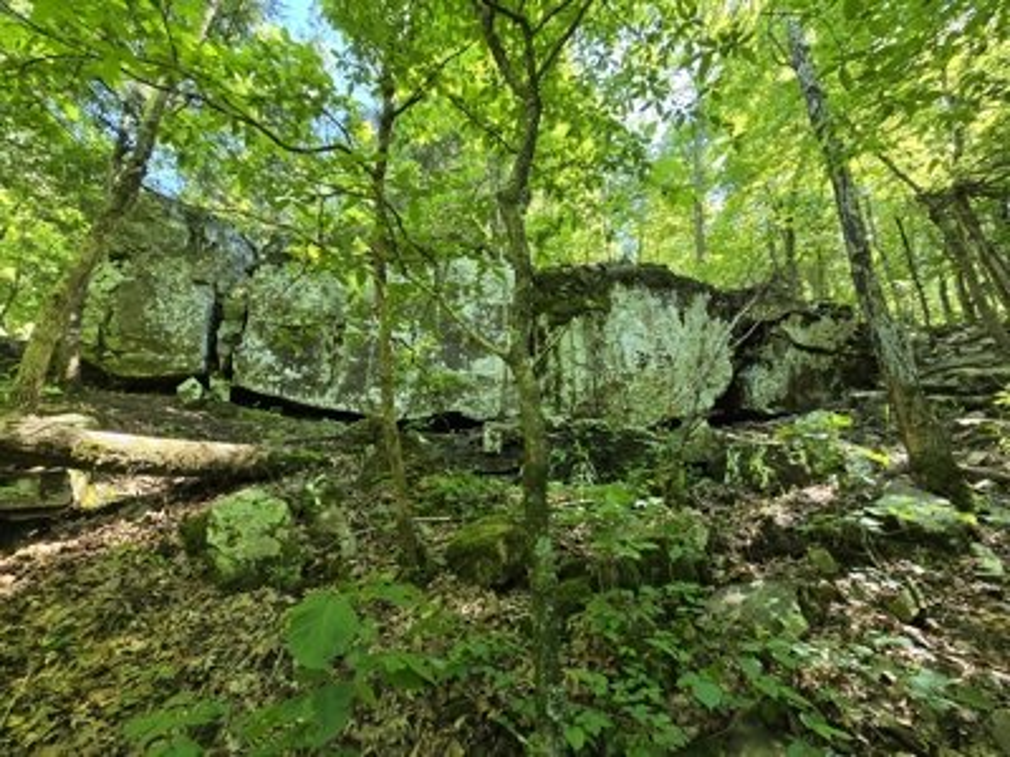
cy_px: 378
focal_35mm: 13
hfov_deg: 106.2
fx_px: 379
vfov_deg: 89.9
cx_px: 505
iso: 50
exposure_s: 1/60
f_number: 2.2
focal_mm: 2.2
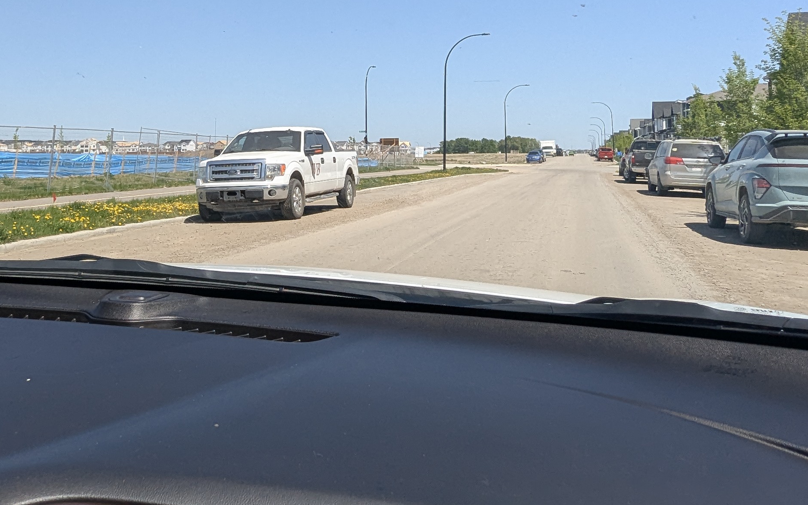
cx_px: 313
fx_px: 815
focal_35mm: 37
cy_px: 88
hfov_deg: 52.3
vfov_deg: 33.3
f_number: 2.2
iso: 47
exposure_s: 1/1120
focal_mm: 2.35
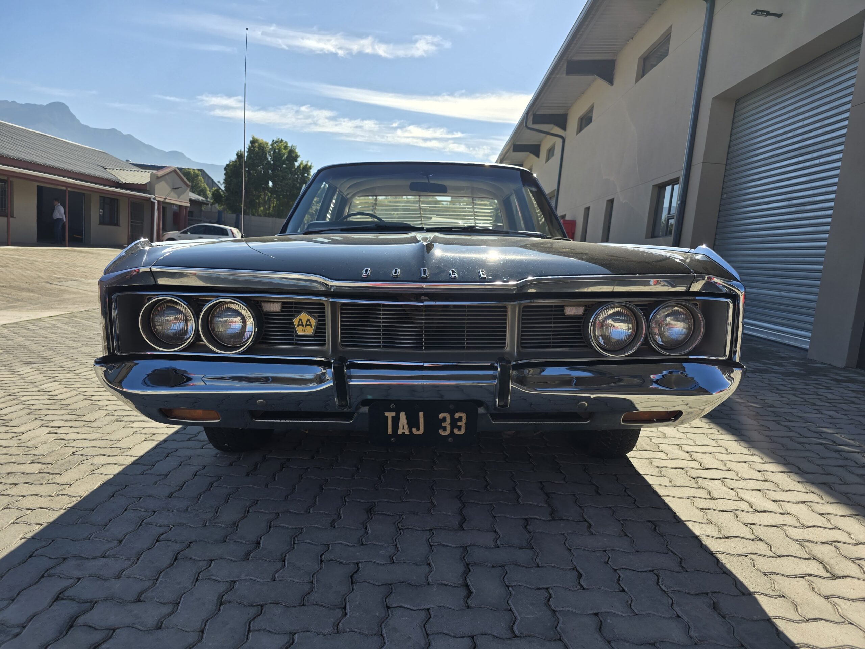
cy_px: 324
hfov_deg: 73.9
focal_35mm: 23
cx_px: 432
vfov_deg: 58.9
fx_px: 575
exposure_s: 1/744
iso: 12
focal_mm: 6.3
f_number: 1.7
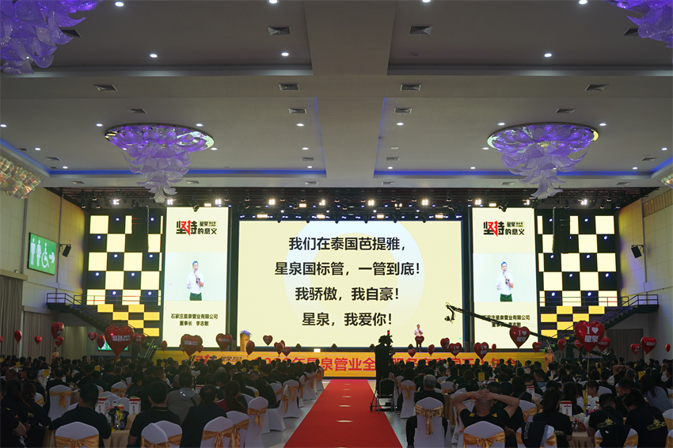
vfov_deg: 31.9
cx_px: 336
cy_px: 224
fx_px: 785
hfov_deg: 46.4
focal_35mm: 42
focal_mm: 28
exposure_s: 1/160
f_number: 2.8
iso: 200
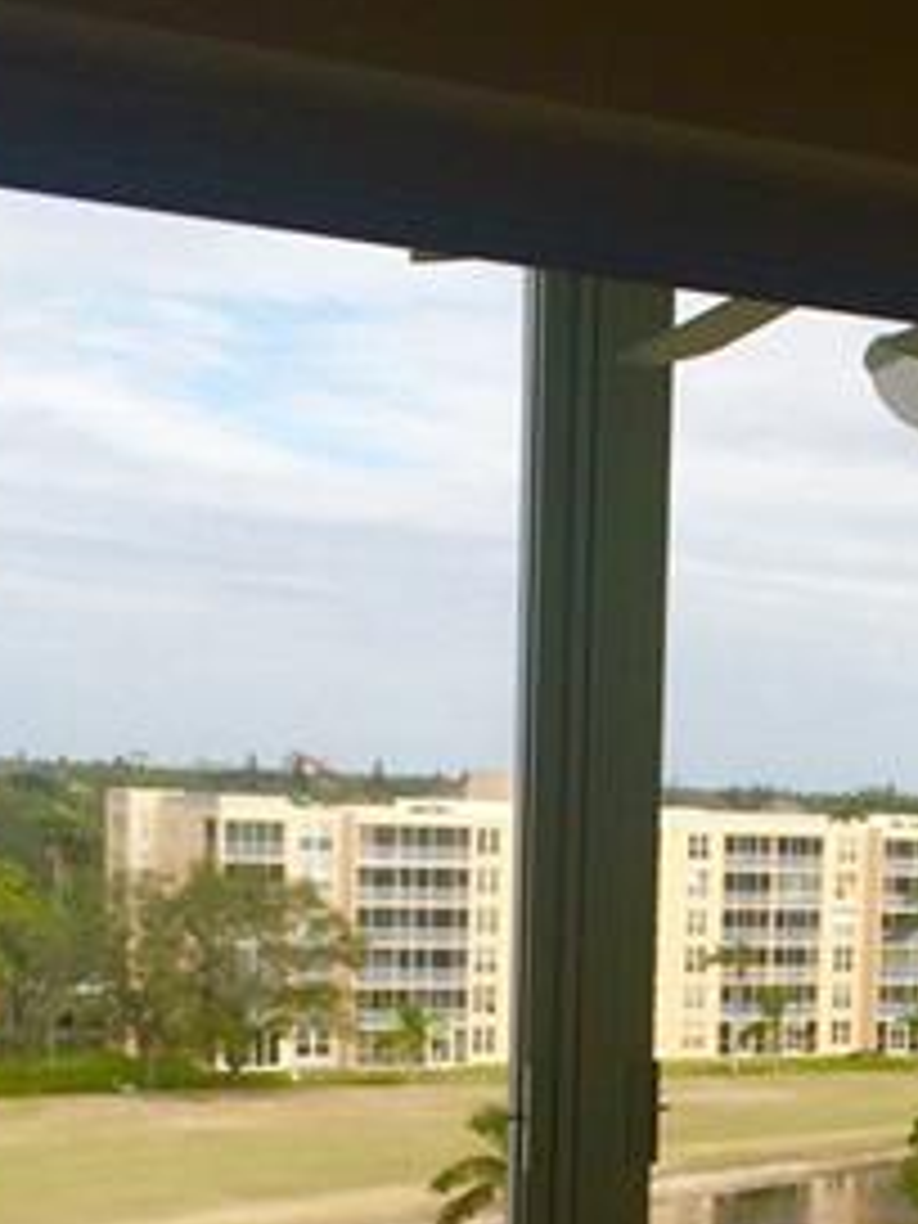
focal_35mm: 82
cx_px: 868
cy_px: 1116
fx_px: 2899
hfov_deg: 17.7
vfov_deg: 23.2
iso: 32
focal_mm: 4.15
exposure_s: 1/1001
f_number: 2.2
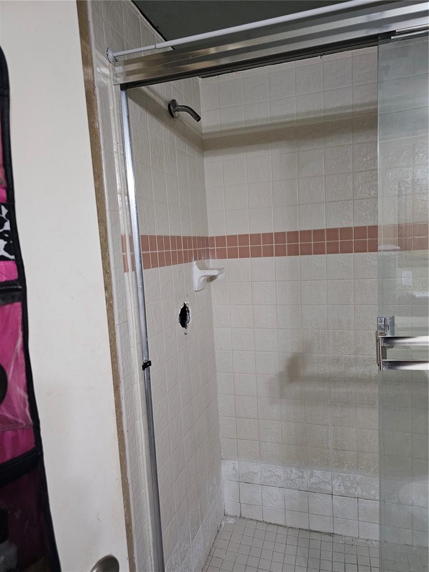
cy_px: 286
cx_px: 214
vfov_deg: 73.9
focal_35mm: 23
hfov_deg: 58.9
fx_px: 380
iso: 640
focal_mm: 6.3
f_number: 1.7
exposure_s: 1/40
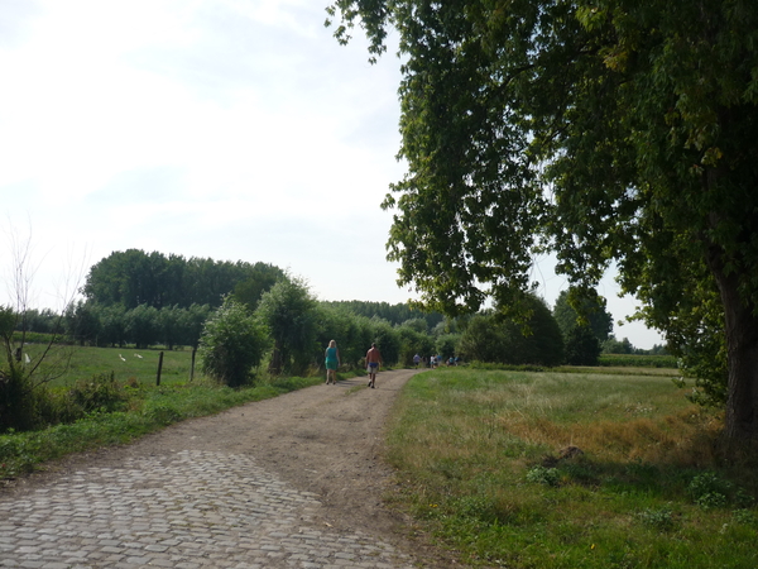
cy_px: 284
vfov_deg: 42.9
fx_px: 723
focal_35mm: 33
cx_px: 379
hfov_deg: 55.4
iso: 100
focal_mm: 5.5
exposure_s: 1/160
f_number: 8
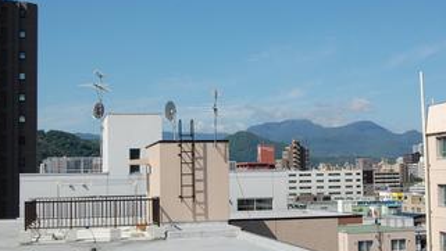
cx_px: 258
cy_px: 125
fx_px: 718
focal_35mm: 61
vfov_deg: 19.9
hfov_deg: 34.4
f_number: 10
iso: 200
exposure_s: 1/400
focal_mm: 31
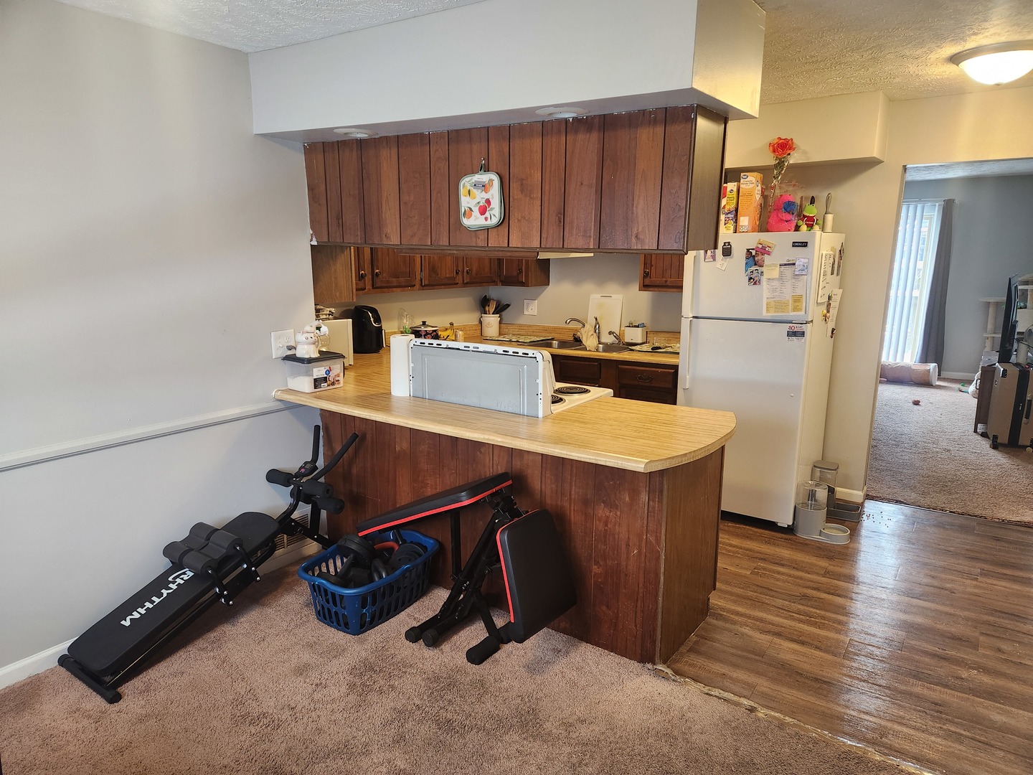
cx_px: 516
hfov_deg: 73.9
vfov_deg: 58.9
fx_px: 686
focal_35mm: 23
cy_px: 388
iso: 320
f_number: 1.8
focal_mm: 5.4
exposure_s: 1/120
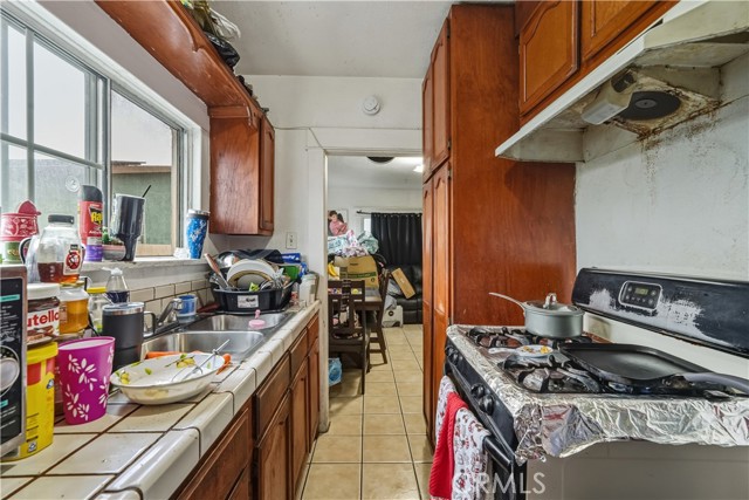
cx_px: 374
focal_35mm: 16
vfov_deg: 73.8
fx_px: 333
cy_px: 250
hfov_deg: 96.7
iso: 400
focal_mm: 16
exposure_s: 1/40
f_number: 9
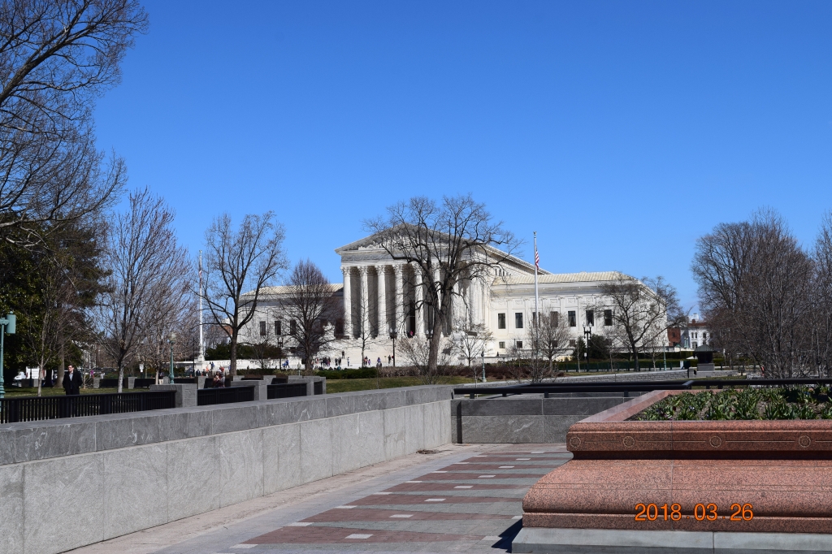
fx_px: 1040
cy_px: 277
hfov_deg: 43.6
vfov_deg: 29.8
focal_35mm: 45
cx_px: 416
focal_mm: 30
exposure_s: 1/500
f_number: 11
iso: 250
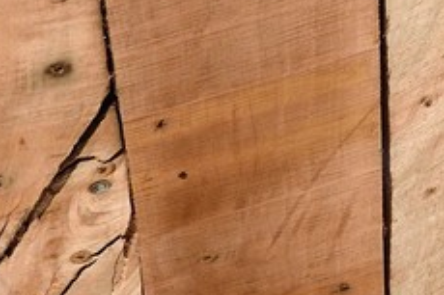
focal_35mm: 250
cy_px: 657
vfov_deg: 5.3
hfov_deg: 7.6
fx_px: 3081
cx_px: -707
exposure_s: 1/200
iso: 800
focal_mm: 36
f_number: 11
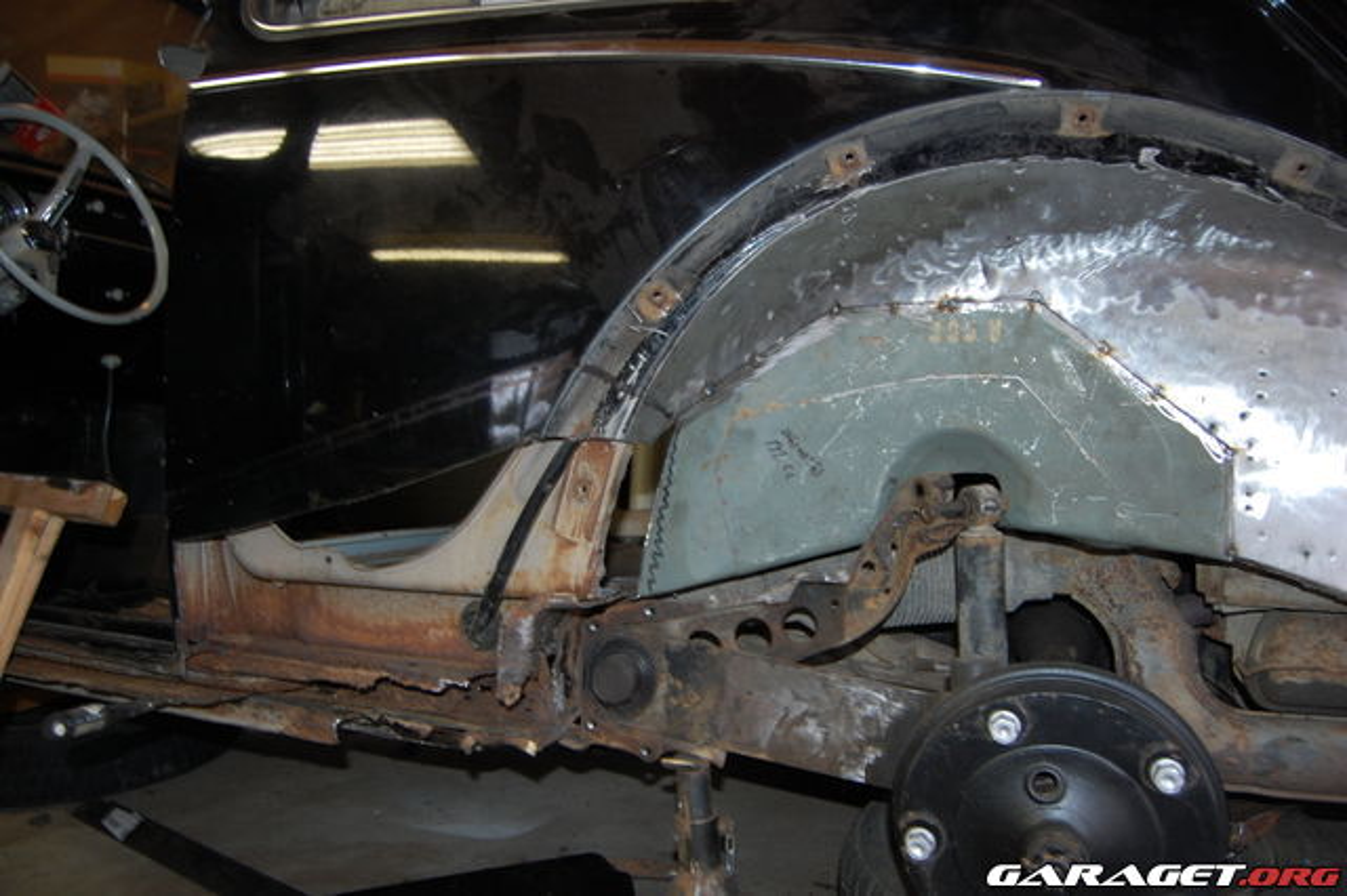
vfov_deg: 47.9
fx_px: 1010
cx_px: 674
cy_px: 448
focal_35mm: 27
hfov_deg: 67.4
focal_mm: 18
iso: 400
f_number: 3.5
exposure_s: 1/60
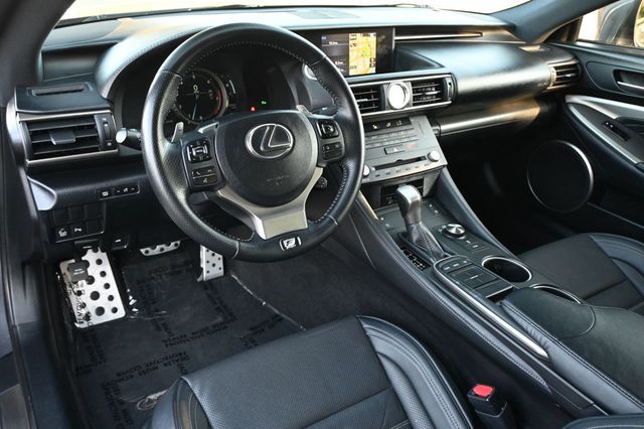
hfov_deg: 62.0
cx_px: 322
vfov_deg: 43.6
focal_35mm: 30
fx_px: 536
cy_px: 214
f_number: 3.8
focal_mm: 20
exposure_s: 1/125
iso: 1400
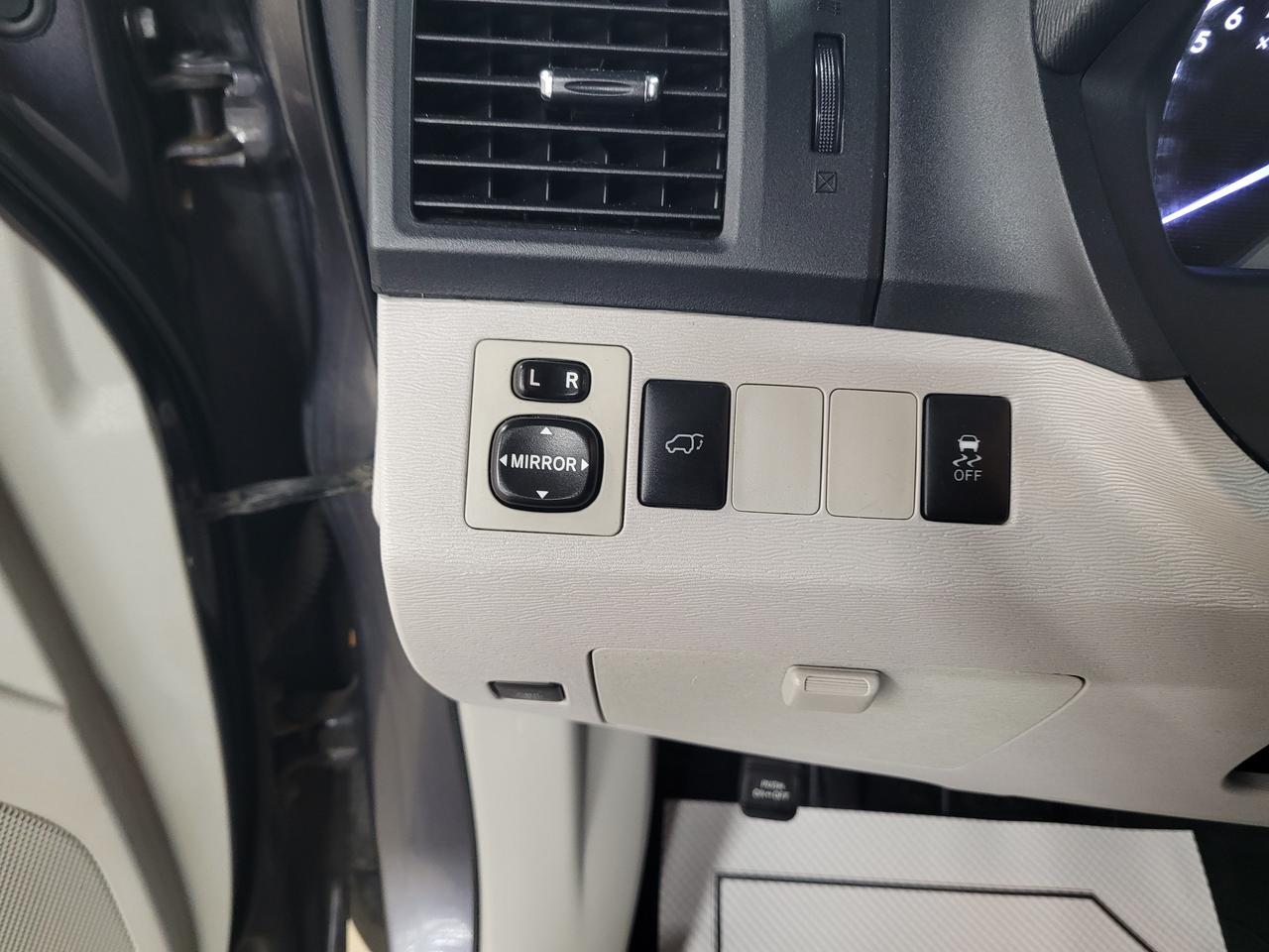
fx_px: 953
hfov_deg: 67.3
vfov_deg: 53.1
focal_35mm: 26
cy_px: 476
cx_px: 634
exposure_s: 1/40
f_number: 1.8
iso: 320
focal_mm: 5.4
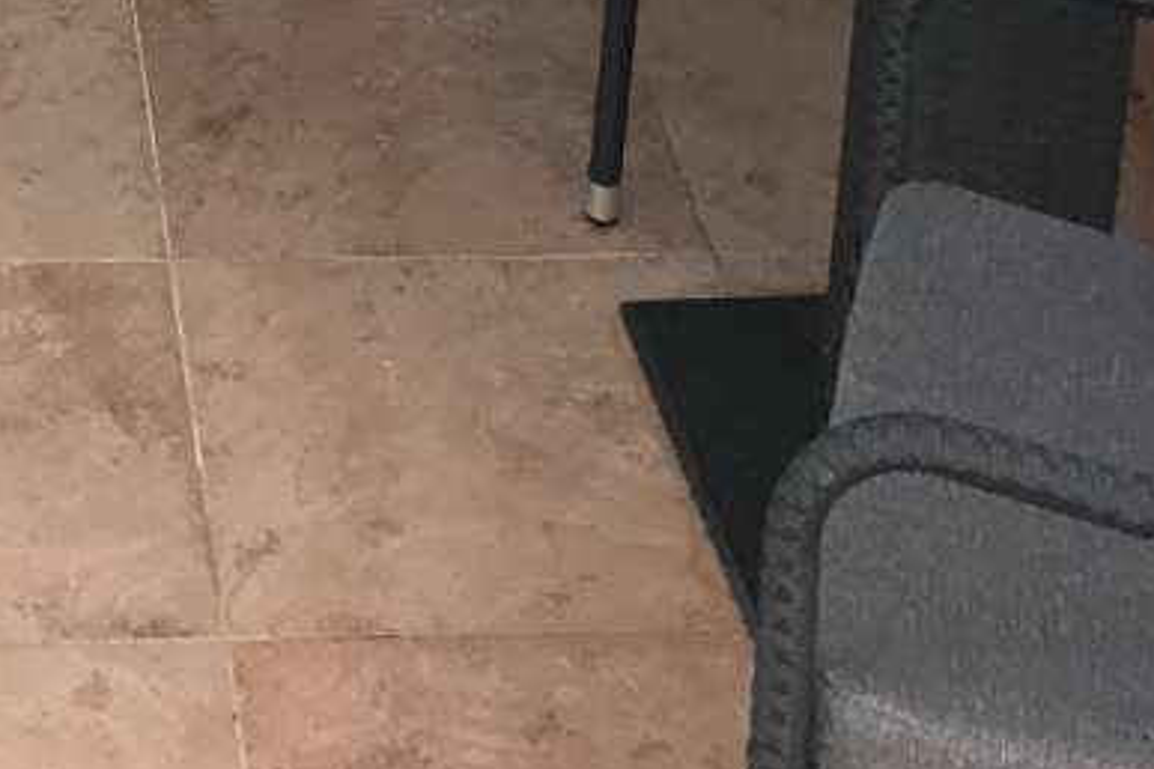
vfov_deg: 10.3
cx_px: 168
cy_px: -1174
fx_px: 3622
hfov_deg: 17.9
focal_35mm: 113
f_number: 1.8
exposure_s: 1/714
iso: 20
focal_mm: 3.99
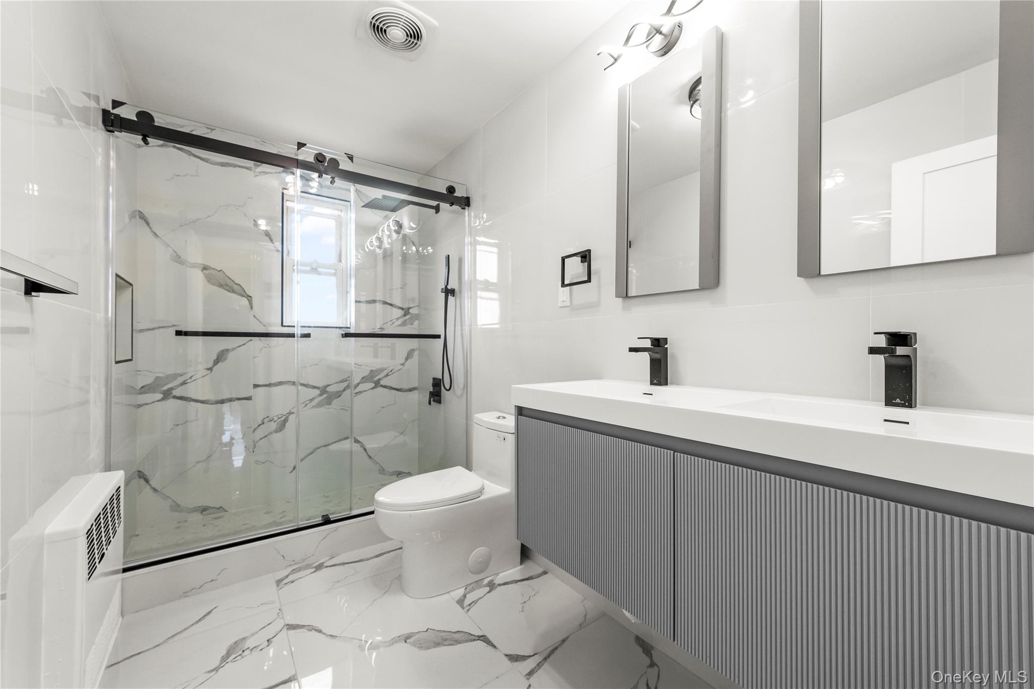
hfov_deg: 104.3
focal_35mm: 14
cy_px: 344
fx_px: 402
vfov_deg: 81.2
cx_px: 517
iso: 800
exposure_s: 1/15
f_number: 8
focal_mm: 14
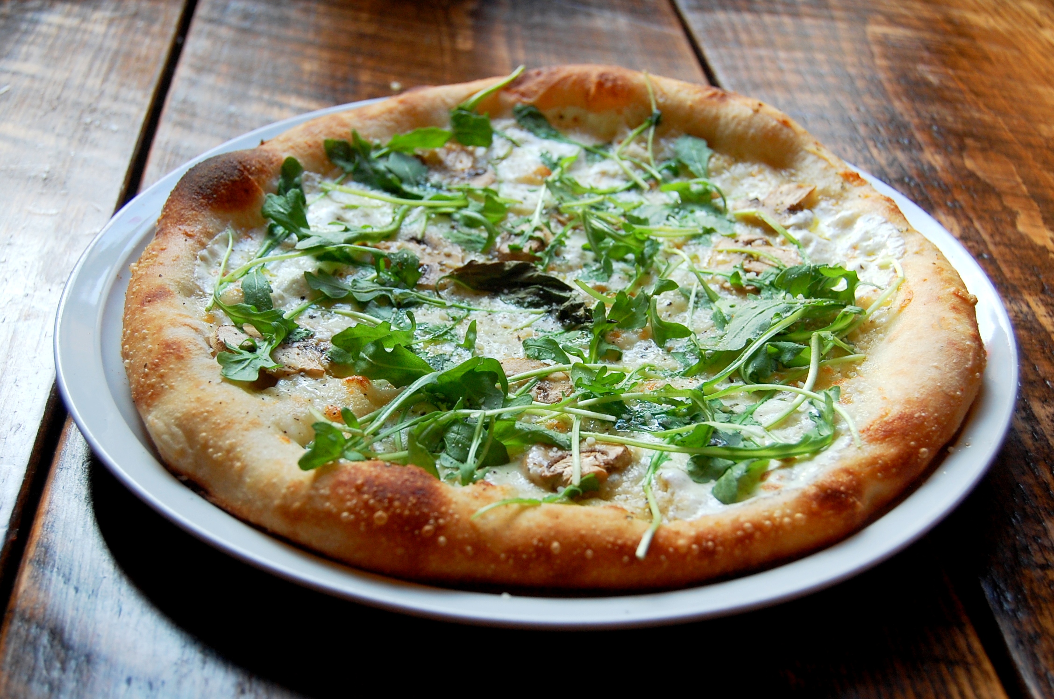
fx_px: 1359
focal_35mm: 46
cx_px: 527
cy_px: 350
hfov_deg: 42.4
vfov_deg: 28.8
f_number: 5
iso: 400
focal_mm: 31
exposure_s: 1/100
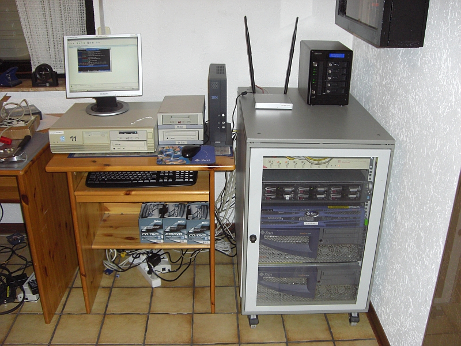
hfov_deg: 49.0
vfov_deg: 37.7
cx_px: 230
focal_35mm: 38
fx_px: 506
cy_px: 173
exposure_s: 1/60
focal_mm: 6.2
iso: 200
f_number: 2.7
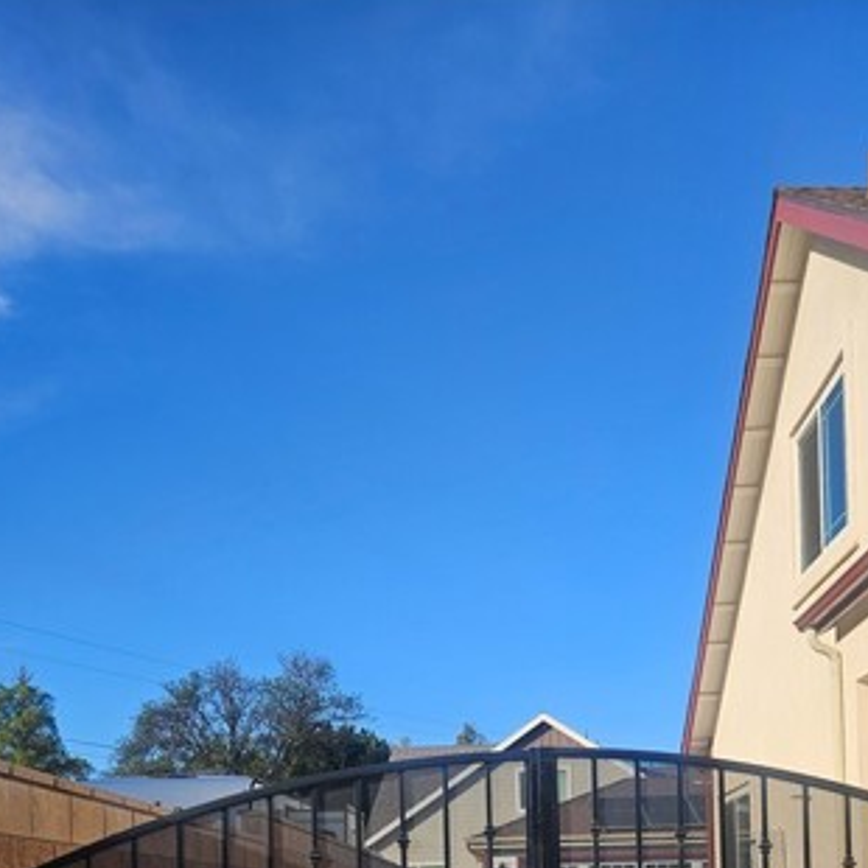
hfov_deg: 39.6
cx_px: 566
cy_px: 868
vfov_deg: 36.1
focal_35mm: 42
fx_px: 1192
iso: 25
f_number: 1.8
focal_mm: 5.4
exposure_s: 1/1546
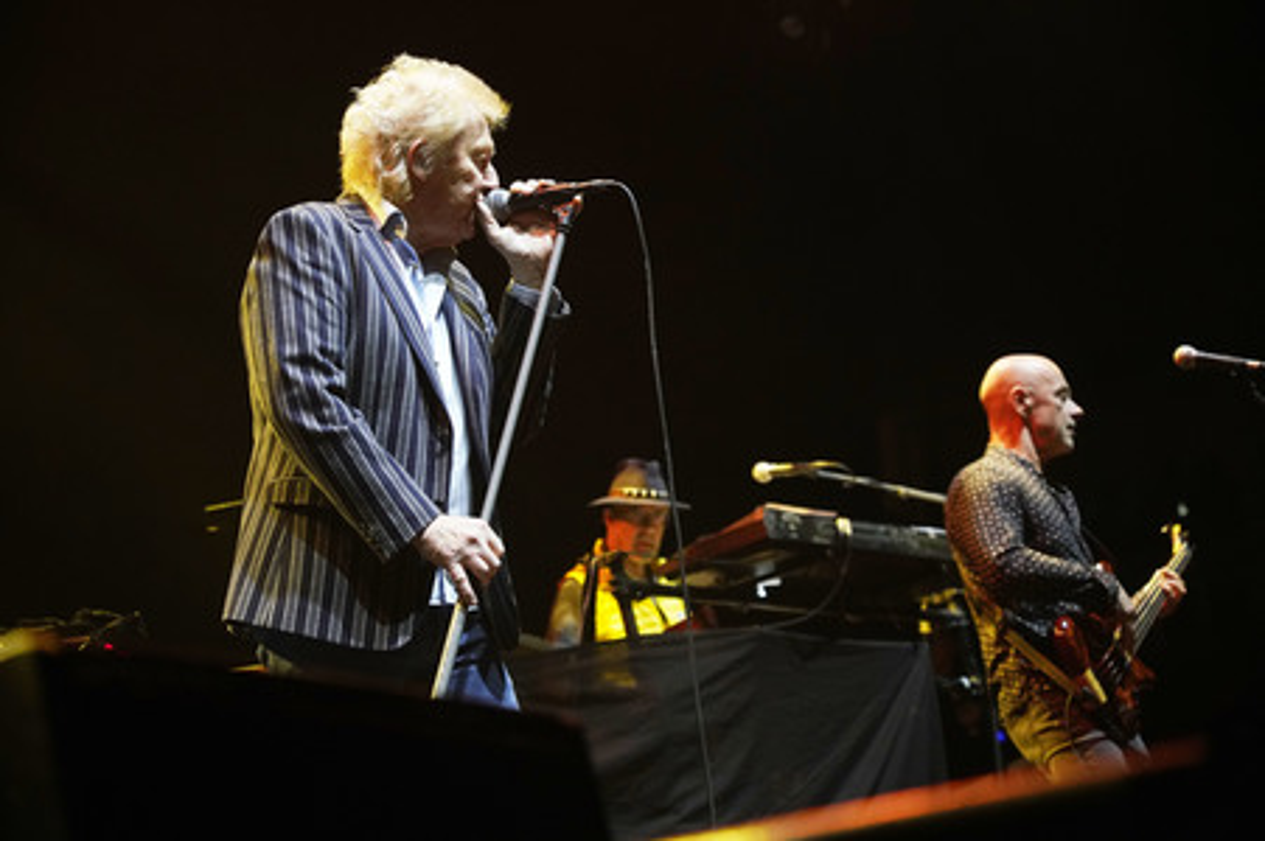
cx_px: 632
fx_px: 2704
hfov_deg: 26.3
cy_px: 420
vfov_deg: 17.7
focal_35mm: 77
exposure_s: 1/200
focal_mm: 77
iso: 3200
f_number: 5
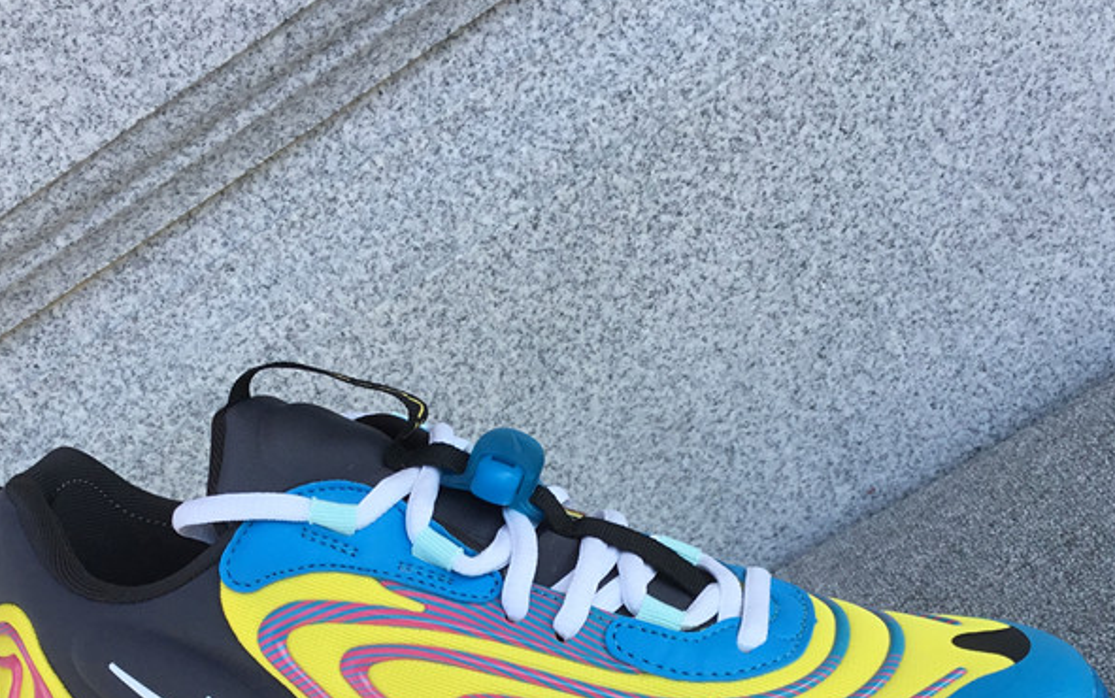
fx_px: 1520
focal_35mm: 50
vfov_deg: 25.1
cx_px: 528
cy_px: 618
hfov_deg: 40.3
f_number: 2.4
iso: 25
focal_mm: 3.3
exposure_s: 1/341
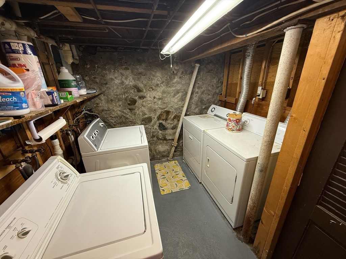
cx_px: 173
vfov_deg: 85.7
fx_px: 140
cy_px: 130
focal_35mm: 14
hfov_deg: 102.1
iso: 250
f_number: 2.2
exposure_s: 1/60
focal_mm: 2.22
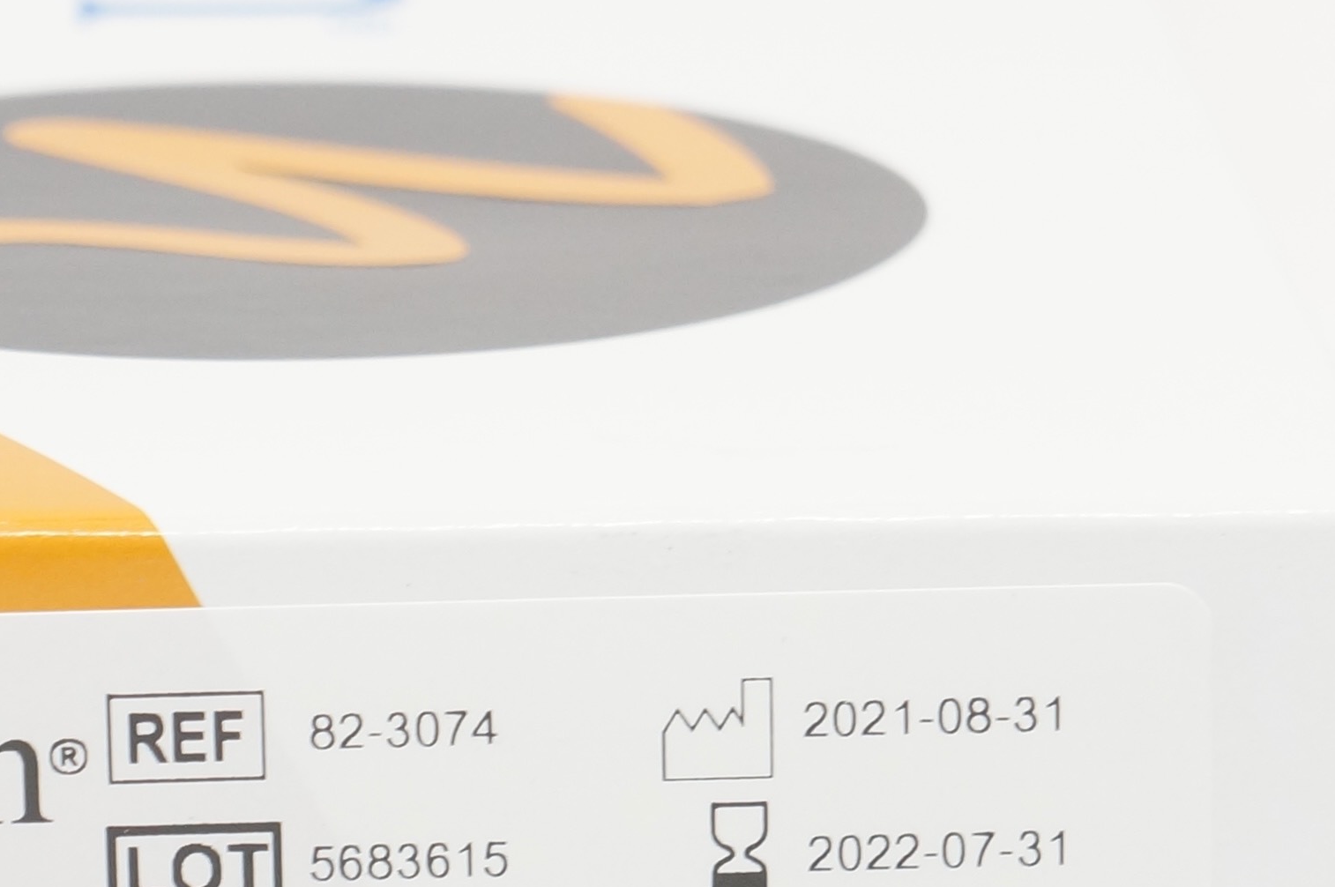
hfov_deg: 7.7
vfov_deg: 5.1
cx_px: 259
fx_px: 9913
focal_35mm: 268
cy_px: 765
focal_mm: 55
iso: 800
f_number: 6.3
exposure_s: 1/60
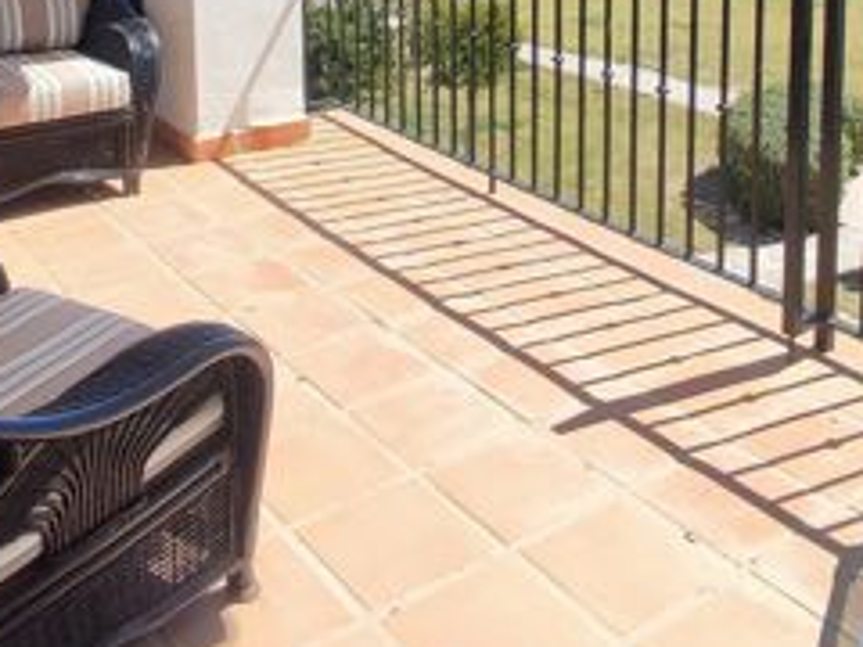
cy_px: -77
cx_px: 466
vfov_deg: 28.0
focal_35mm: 47
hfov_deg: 40.4
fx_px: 1172
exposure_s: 1/1190
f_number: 2.2
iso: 50
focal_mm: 1.65
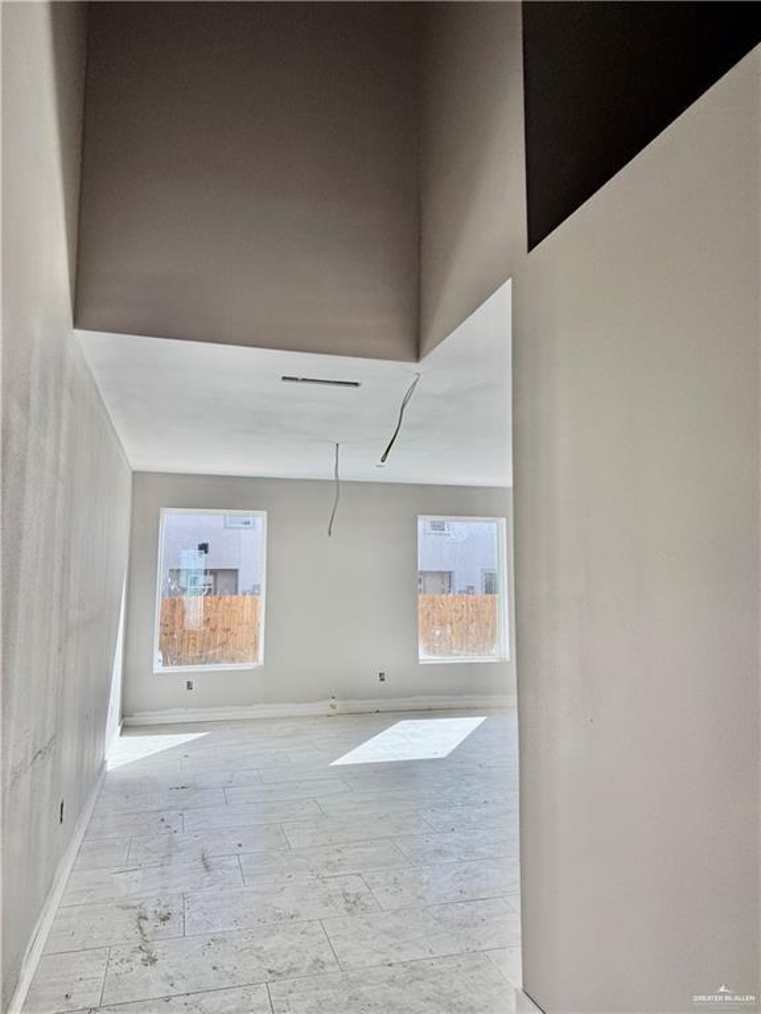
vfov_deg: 71.6
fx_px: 703
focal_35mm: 24
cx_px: 380
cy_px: 507
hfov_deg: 56.8
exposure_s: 1/898
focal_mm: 6.76
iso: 80
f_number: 1.78
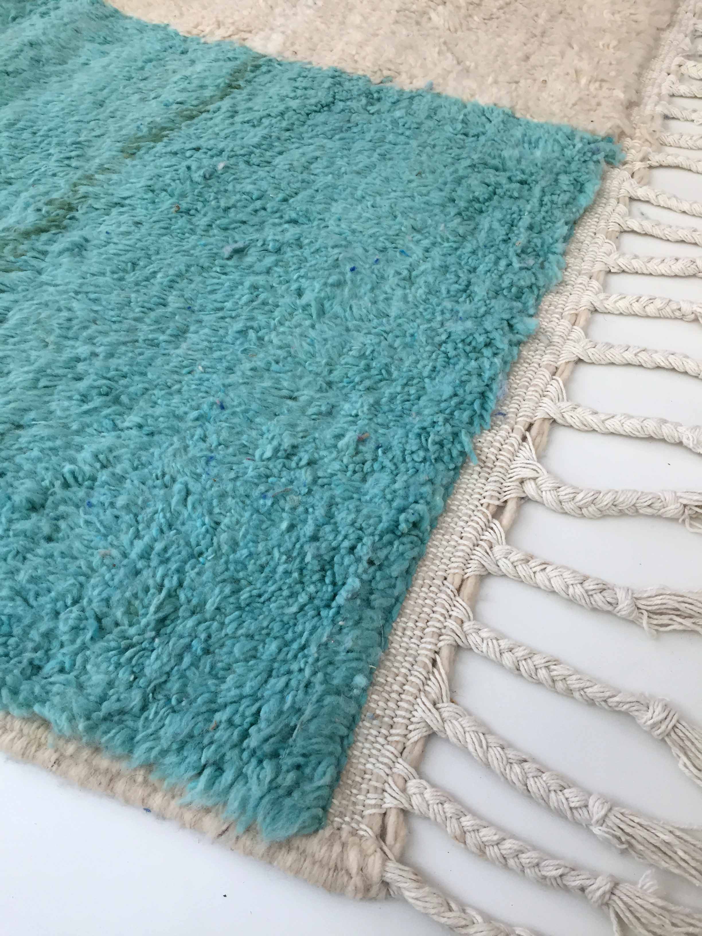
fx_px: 784
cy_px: 468
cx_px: 351
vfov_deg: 61.7
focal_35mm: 29
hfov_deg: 48.2
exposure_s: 1/33
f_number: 2.2
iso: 40
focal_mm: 4.15
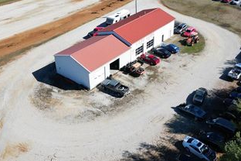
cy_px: 58
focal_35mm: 40
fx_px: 268
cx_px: 128
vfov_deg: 33.2
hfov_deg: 48.4
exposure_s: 1/2500
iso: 120
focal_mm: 6.72
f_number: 1.7
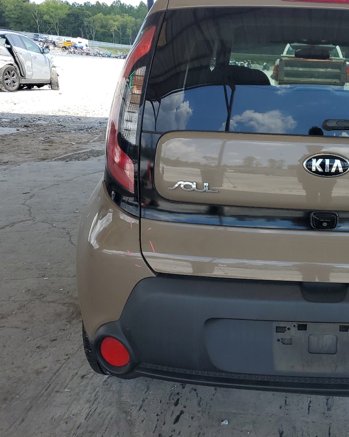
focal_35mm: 39
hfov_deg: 35.8
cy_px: 193
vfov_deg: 46.7
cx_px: 319
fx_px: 503
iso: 50
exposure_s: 1/1111
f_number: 1.5
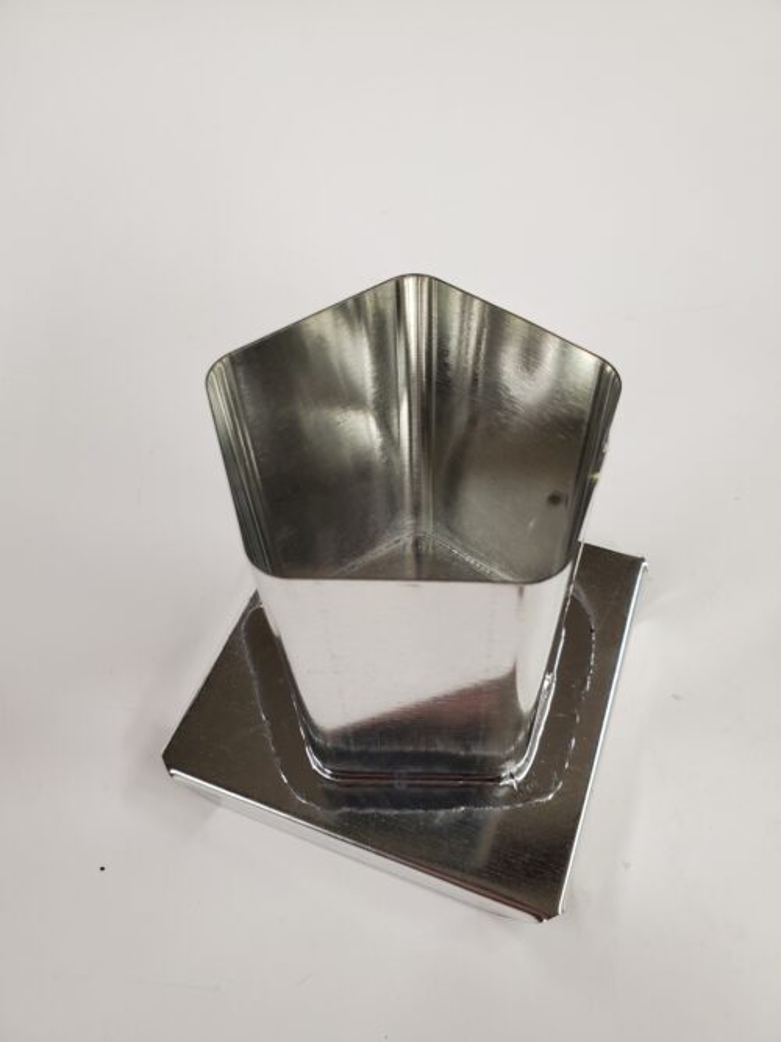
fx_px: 782
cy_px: 521
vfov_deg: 67.3
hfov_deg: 53.0
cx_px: 390
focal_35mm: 26
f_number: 2.4
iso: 125
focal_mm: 4.3
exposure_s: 1/120
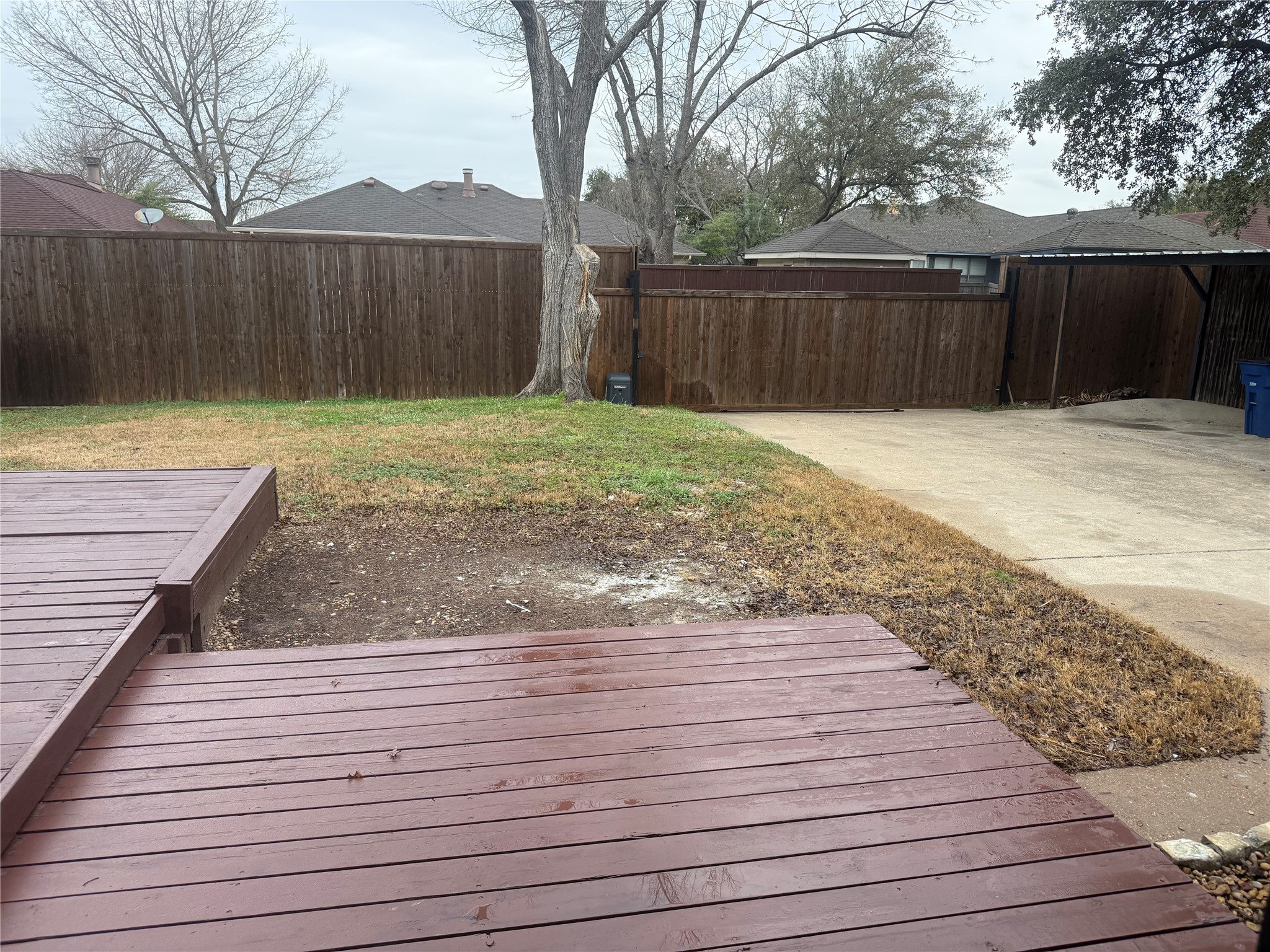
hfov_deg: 71.6
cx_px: 635
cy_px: 476
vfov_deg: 56.8
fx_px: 881
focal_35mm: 24
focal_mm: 6.76
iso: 100
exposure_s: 1/360
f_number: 1.78
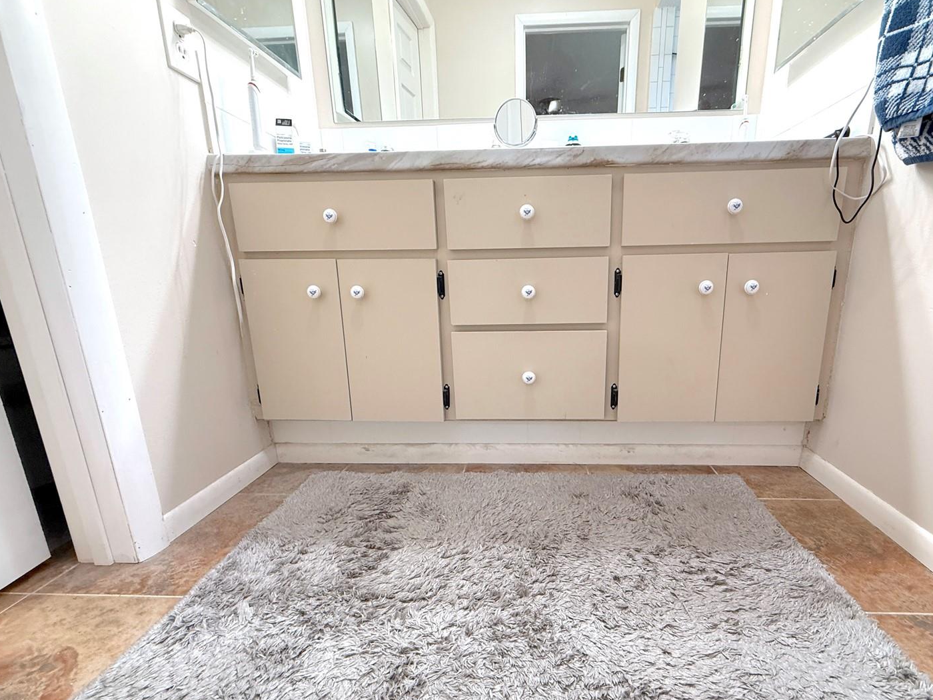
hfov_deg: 94.0
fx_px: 431
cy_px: 371
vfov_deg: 78.0
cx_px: 525
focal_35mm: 16
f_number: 2.2
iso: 250
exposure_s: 1/60
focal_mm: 2.22
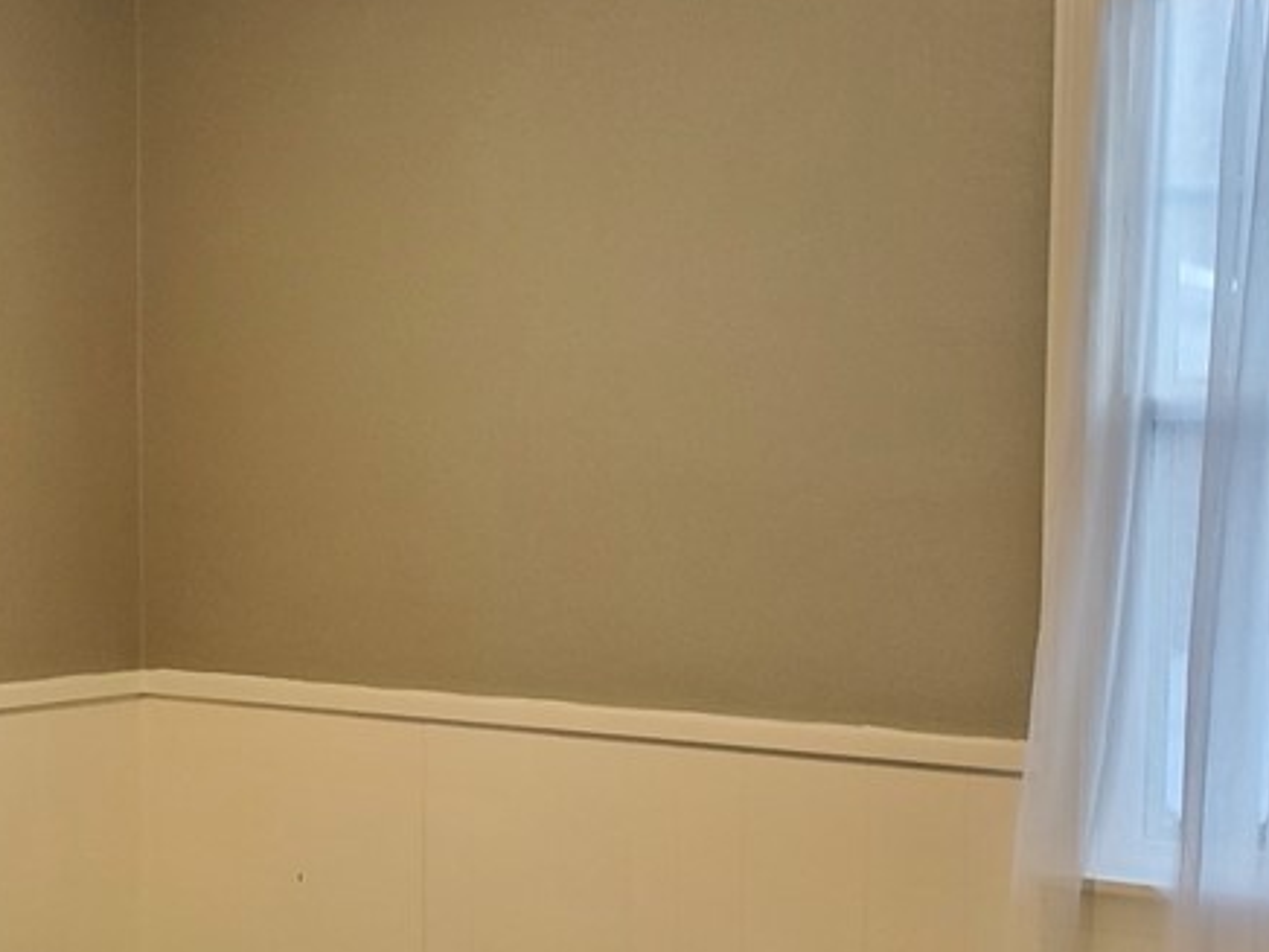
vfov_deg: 24.0
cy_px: 579
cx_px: 242
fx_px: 2236
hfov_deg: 30.8
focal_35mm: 61
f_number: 2.4
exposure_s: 1/40
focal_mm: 4.3
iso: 250
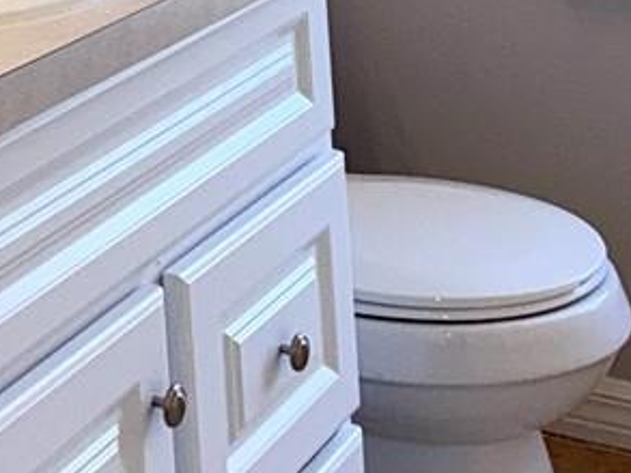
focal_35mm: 131
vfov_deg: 10.6
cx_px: -101
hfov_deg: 14.6
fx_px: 2389
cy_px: -404
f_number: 1.78
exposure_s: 1/757
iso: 160
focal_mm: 6.76
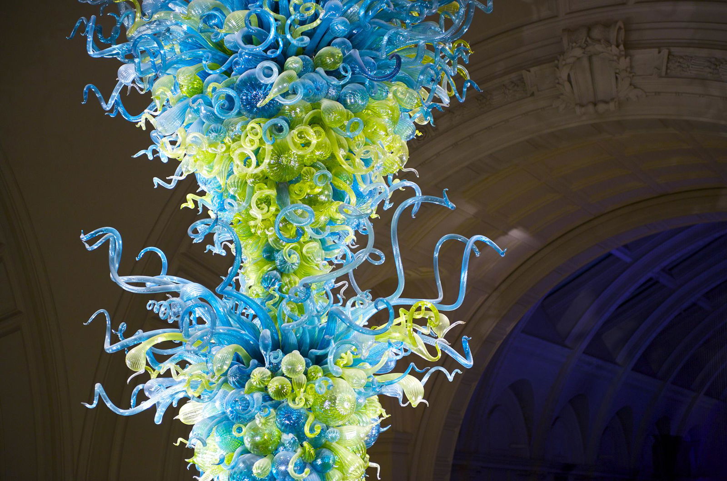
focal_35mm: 70
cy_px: 240
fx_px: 1410
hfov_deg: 28.9
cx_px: 364
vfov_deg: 19.4
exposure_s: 1/50
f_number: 2.8
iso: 1100
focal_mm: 70
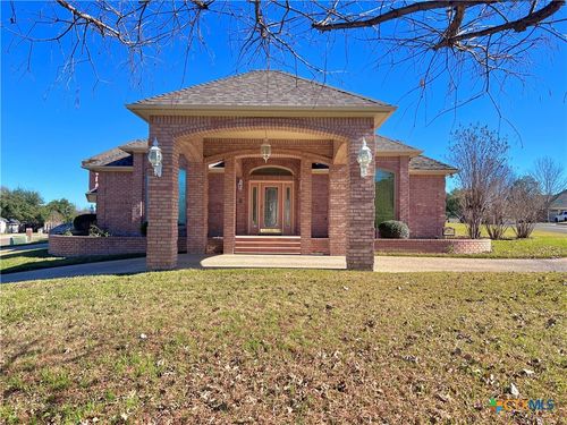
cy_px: 212
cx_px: 284
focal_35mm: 26
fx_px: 426
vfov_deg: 53.1
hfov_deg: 67.3
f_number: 1.5
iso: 50
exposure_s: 1/2695
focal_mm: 5.7
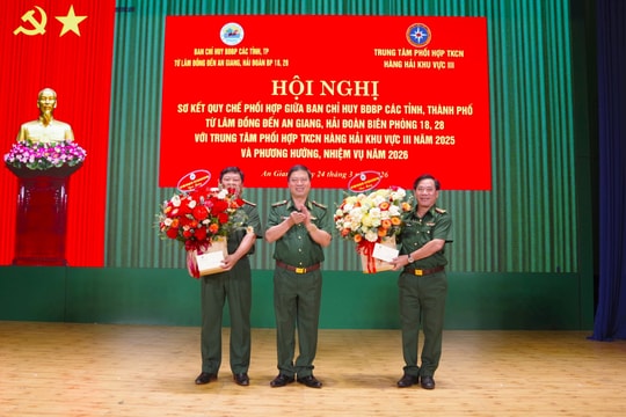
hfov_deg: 67.4
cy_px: 208
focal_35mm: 27
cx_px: 313
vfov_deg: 47.9
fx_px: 469
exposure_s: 1/100
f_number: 5
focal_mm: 18
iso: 800
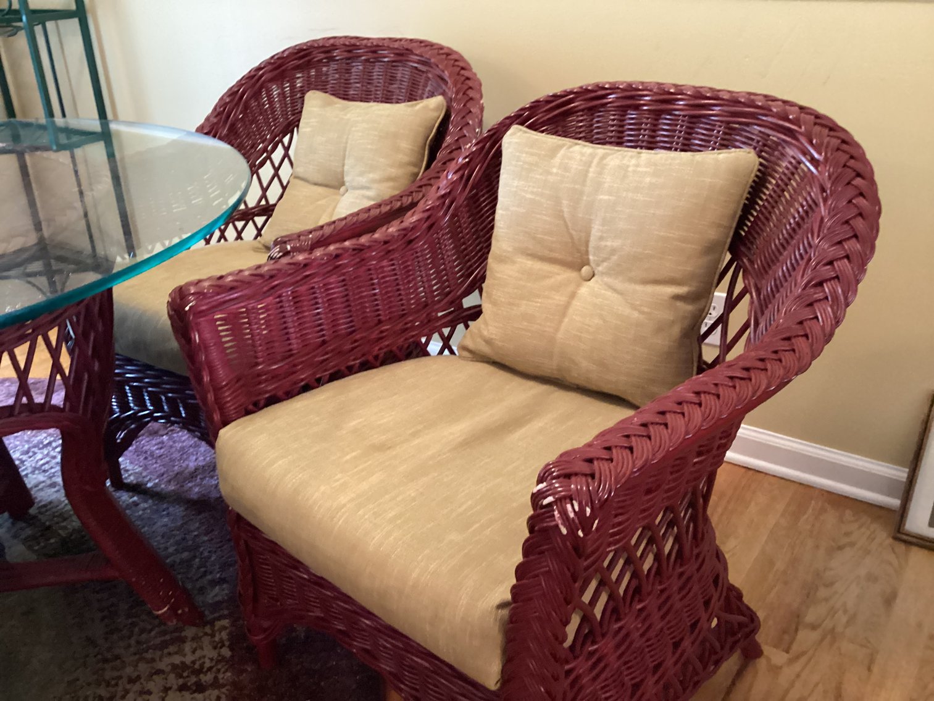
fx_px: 837
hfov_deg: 58.3
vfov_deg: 45.4
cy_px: 350
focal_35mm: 31
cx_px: 467
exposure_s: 1/25
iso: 640
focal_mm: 3.3
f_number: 2.4
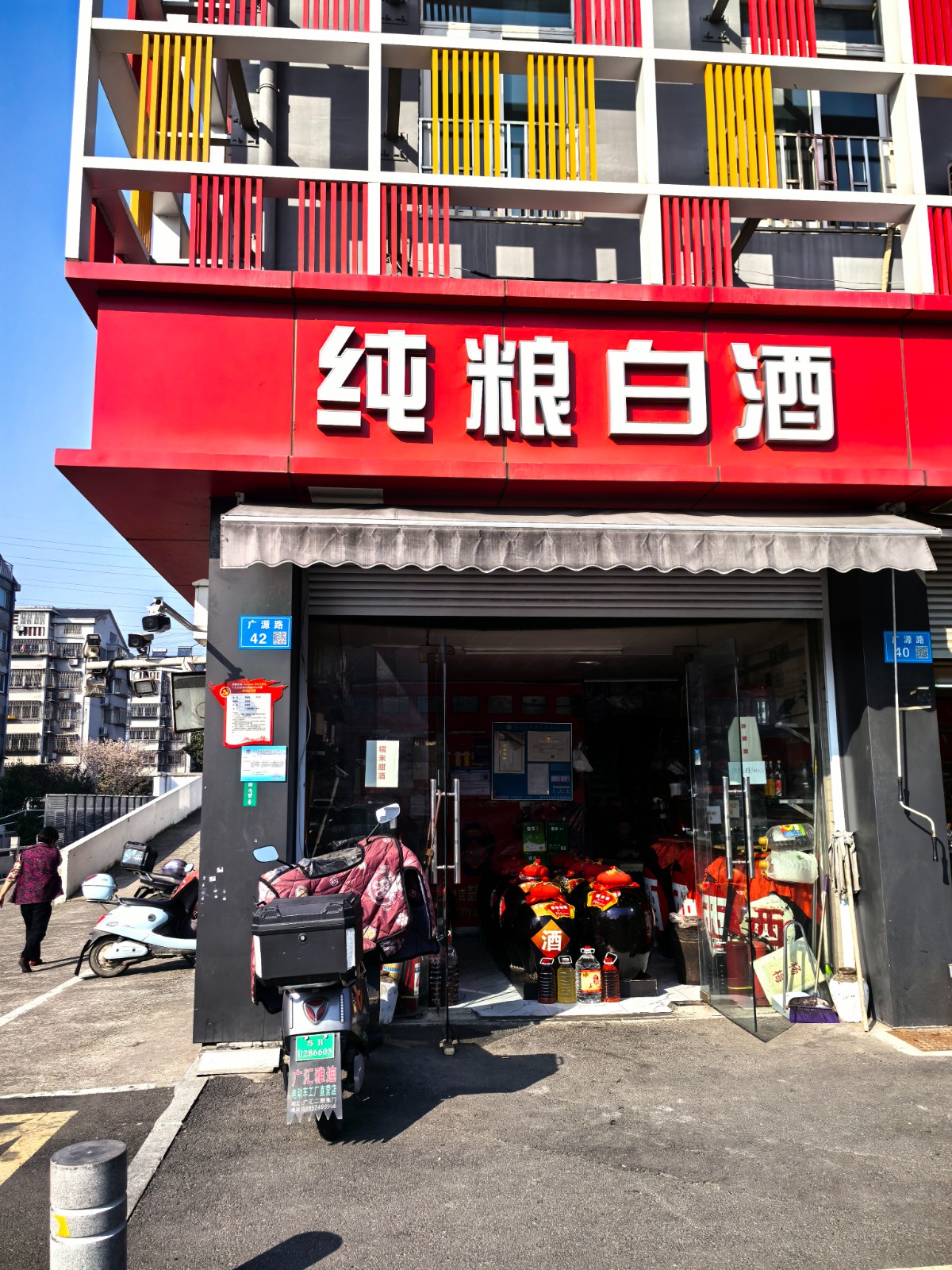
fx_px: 990
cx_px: 476
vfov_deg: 65.3
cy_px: 635
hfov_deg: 51.4
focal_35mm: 27
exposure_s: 1/3344
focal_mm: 5.75
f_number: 2
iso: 50
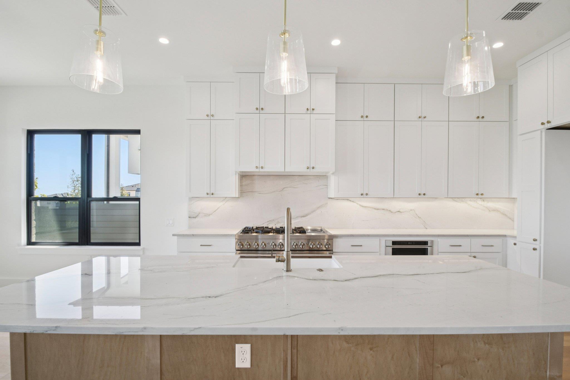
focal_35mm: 16
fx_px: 253
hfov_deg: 96.7
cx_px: 285
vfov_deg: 73.7
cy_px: 190
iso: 400
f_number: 8
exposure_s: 1/60
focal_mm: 11
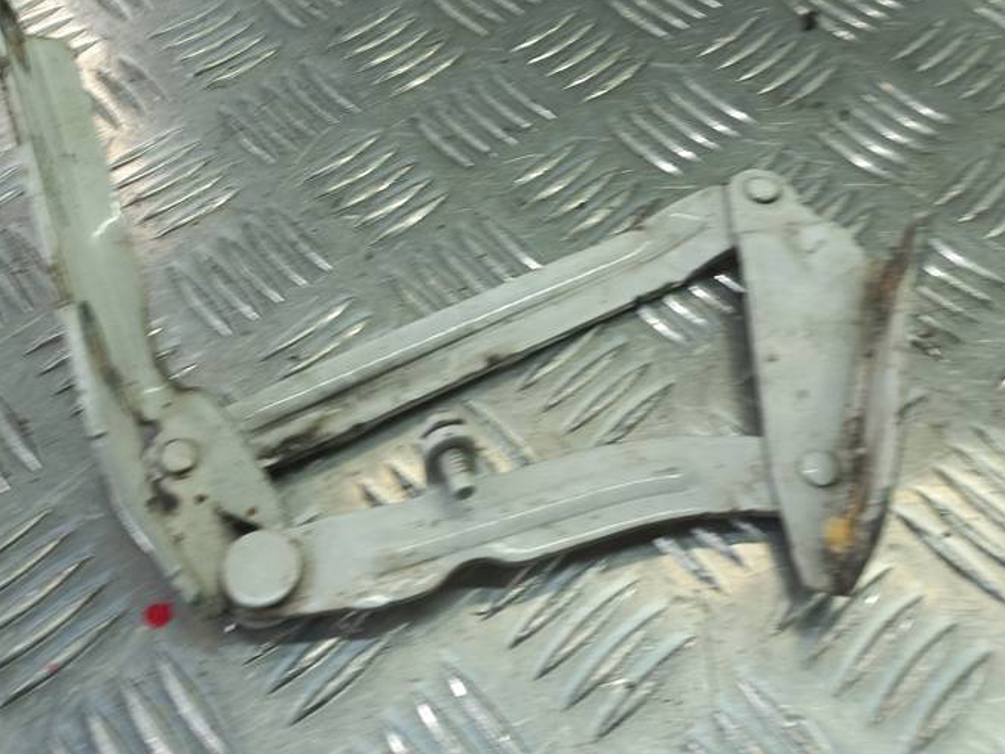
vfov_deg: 36.2
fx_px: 1132
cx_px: 450
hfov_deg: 47.8
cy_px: 215
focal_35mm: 39
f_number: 1.8
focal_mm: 4.6
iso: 50
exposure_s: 1/50
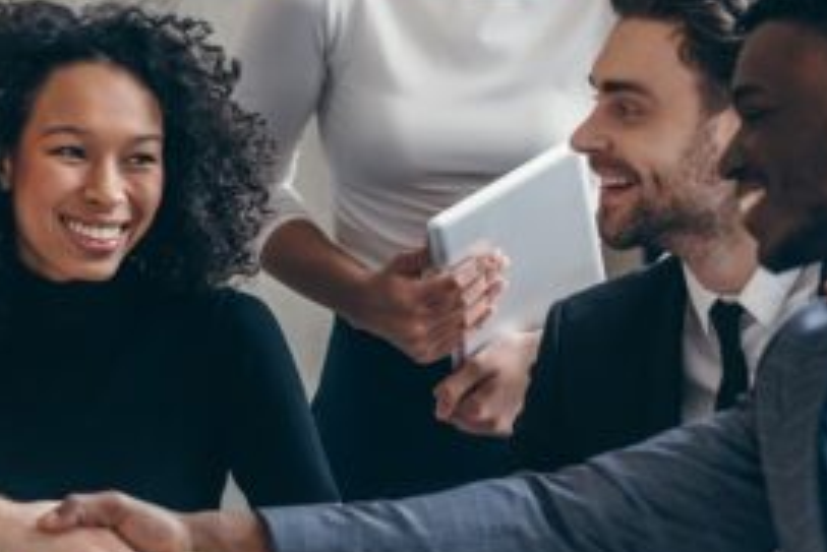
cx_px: 85
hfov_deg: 10.1
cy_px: 175
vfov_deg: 6.8
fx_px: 4666
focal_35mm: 203
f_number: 4
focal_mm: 86
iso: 500
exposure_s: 1/160
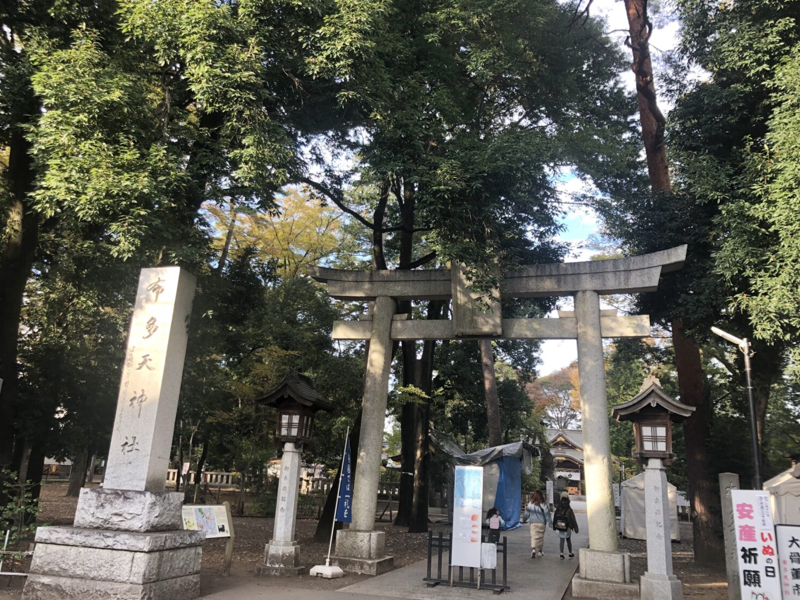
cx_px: 395
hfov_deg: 61.7
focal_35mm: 29
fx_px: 670
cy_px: 295
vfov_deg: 48.2
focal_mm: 3.99
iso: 50
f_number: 1.8
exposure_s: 1/120
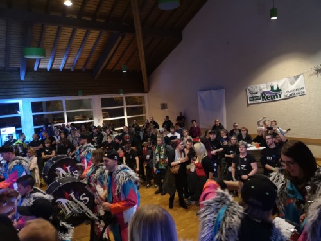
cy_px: 120
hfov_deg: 65.3
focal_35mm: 27
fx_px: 250
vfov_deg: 51.4
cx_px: 160
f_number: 1.8
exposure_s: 1/16.7
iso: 1000
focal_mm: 3.95
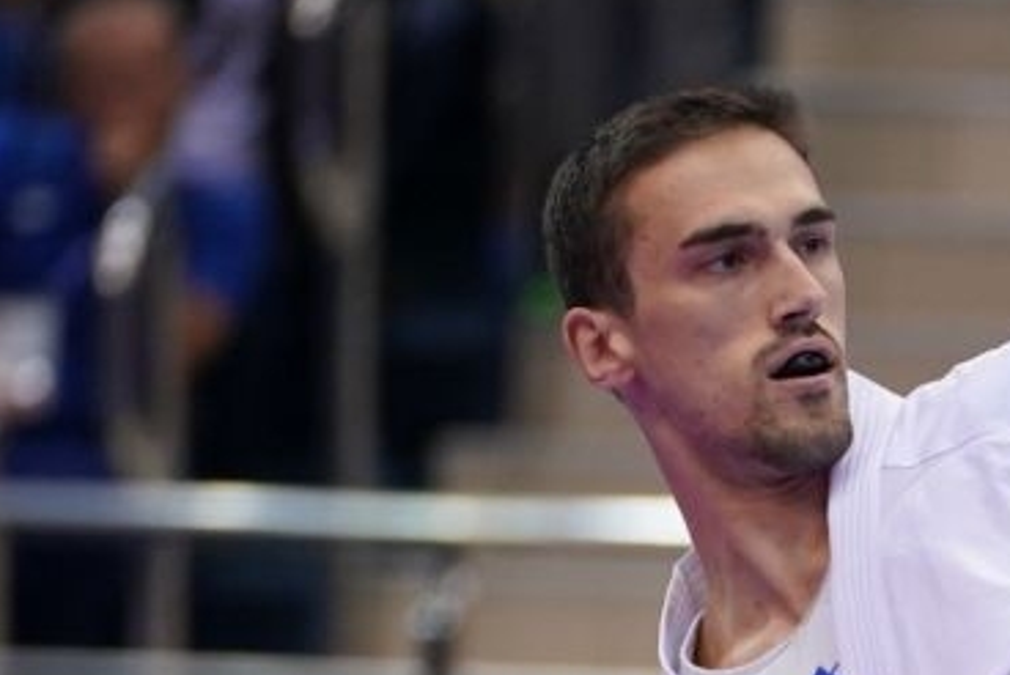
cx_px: 1501
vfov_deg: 1.6
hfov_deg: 2.4
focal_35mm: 850
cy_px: 1216
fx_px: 23865
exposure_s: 1/1000
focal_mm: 174
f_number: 2.8
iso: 1250
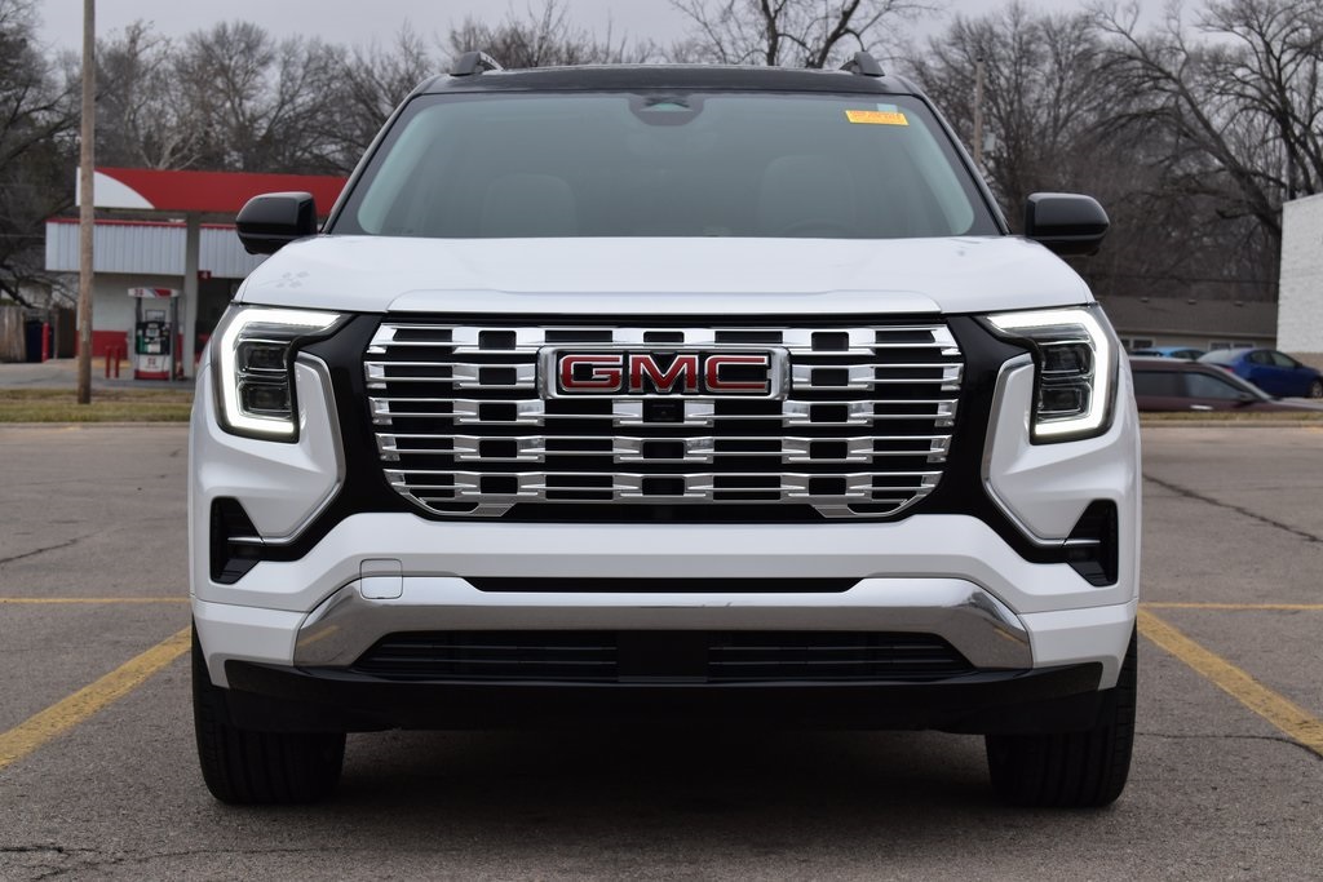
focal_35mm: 78
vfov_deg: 17.5
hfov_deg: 26.0
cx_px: 662
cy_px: 441
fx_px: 2867
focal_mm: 52
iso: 400
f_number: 9
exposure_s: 1/160
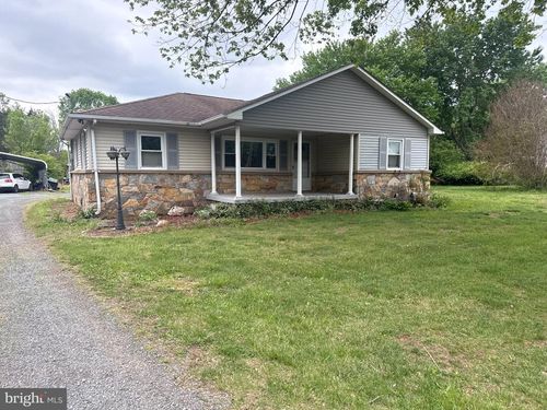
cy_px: 205
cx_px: 274
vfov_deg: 56.8
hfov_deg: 71.6
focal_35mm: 24
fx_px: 379
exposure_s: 1/580
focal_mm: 6.76
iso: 100
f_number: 1.78
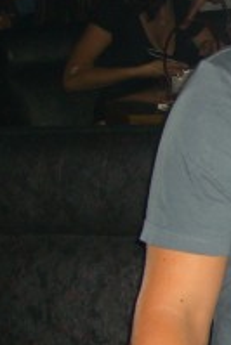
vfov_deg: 17.2
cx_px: 448
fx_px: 1143
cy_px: 140
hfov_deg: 10.7
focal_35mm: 119
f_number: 2.8
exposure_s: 1/60
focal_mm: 7.9
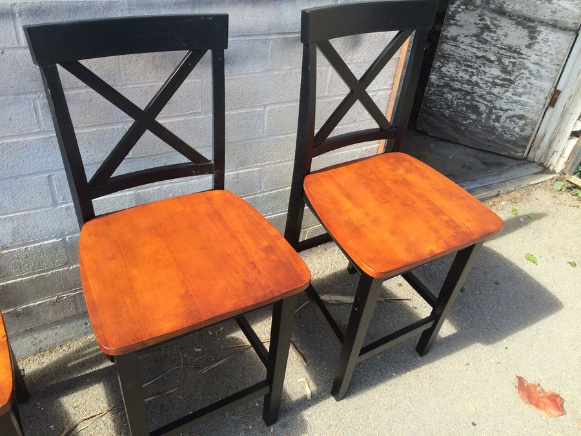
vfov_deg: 46.8
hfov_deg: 60.0
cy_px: 218
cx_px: 290
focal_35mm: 30
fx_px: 504
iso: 32
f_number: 2.2
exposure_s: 1/488
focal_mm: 4.12
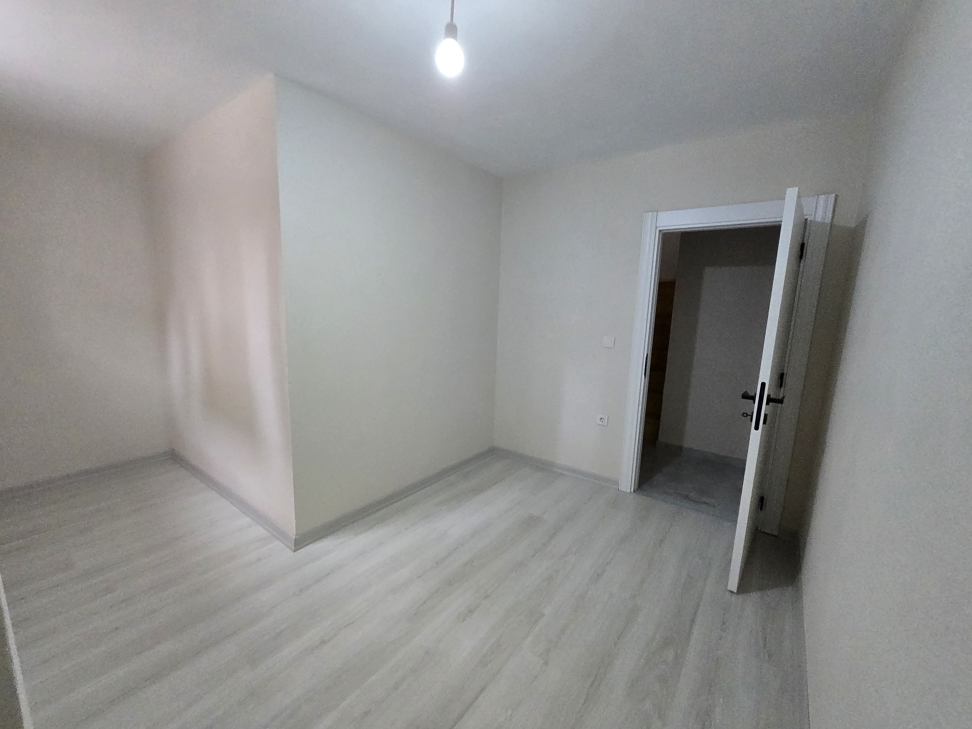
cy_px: 364
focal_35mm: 13
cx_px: 486
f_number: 2.2
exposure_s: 1/50
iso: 500
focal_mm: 2.2
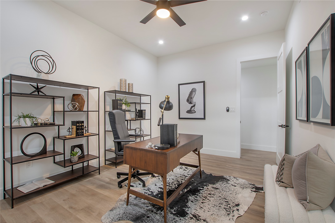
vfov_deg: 77.3
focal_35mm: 15
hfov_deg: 100.4
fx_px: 140
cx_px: 168
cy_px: 112
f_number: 5.6
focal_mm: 10
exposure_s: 1/20
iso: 100
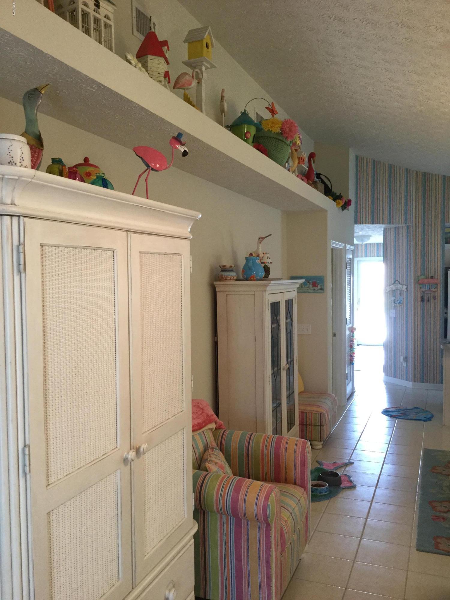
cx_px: 225
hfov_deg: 45.4
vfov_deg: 58.4
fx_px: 537
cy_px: 300
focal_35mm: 31
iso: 80
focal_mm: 3.3
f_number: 2.4
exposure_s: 1/30
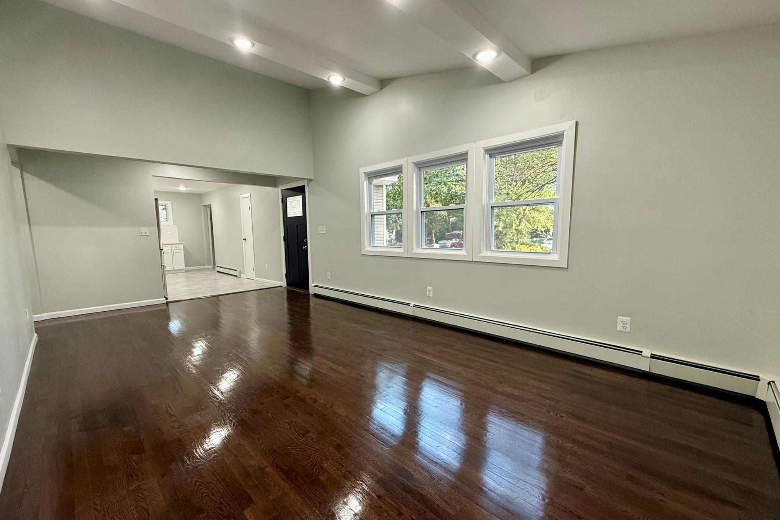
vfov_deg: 77.3
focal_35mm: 15
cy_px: 273
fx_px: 325
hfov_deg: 100.4
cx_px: 381
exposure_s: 1/120
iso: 250
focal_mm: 2.22
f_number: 2.2
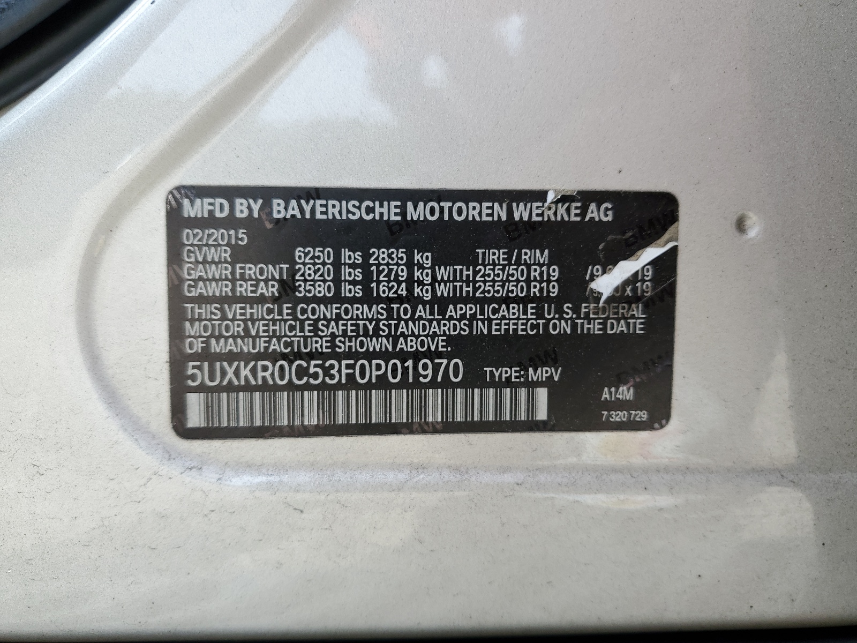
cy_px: 322
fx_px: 644
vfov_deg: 53.1
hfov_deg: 67.3
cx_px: 428
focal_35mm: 26
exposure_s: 1/476
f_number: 1.5
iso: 50
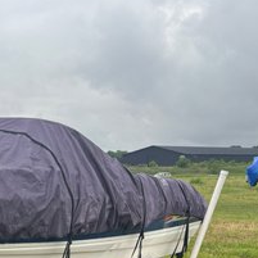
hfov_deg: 21.8
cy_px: 269
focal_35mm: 72
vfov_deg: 22.9
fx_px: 607
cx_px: -69
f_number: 1.6
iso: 50
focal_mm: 5.96
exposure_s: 1/747
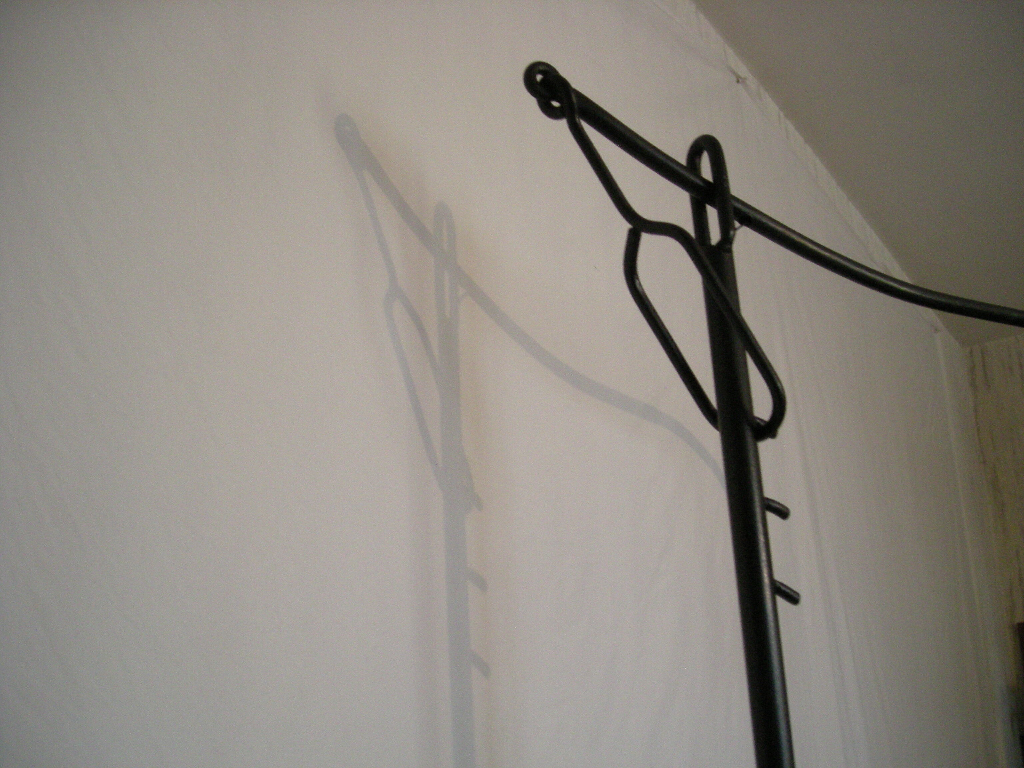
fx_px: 1035
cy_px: 384
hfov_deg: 52.6
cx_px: 512
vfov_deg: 40.7
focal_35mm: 35
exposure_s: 1/55.2
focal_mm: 5.7
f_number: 2.8
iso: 365
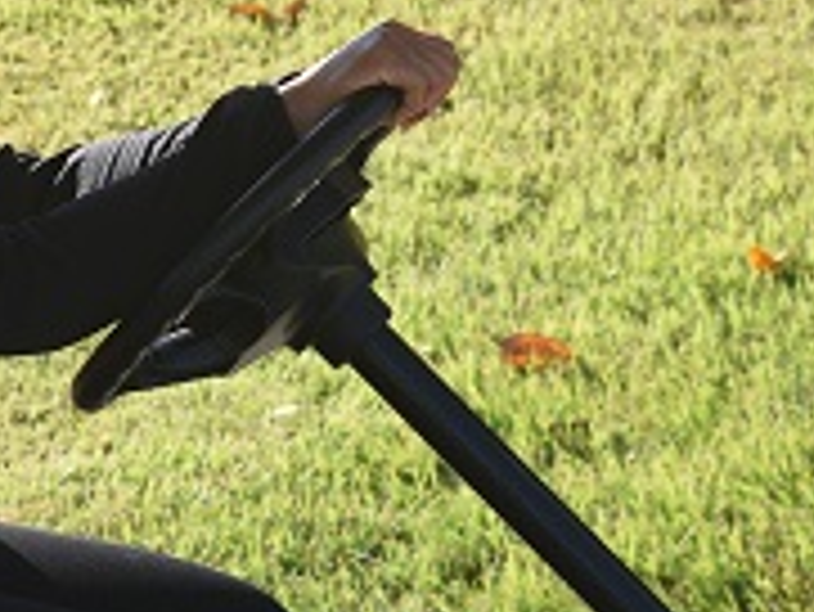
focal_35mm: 335
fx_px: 7883
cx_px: -265
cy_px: -112
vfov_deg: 4.4
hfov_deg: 5.9
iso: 200
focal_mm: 70
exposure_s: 1/200
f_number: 8
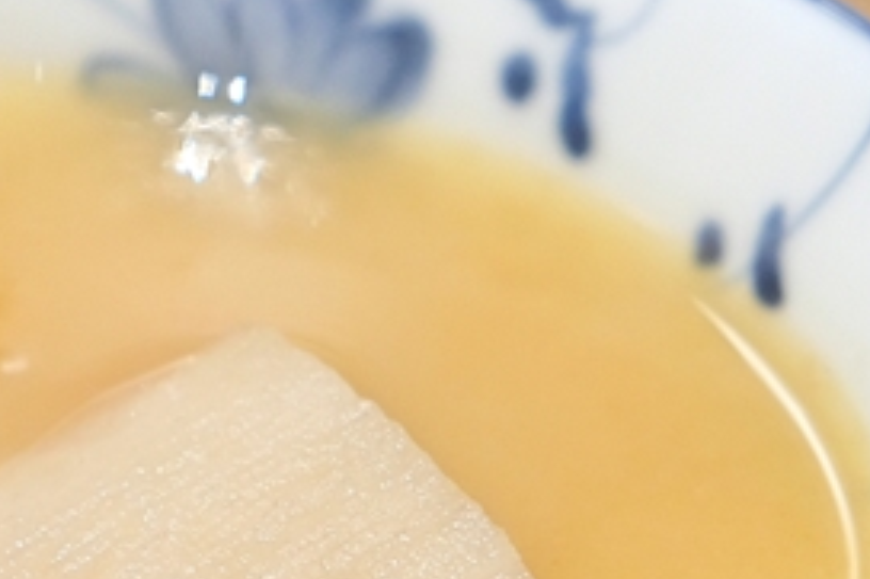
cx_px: -10
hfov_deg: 9.4
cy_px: 373
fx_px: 5241
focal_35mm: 217
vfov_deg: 6.3
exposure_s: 1/30
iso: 800
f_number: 4
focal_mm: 39
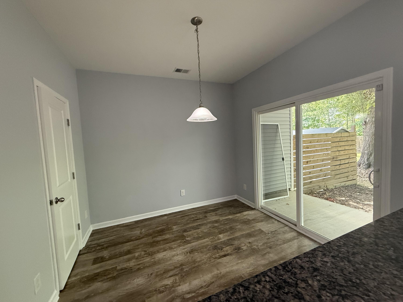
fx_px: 163
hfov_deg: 102.1
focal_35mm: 14
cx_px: 202
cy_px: 151
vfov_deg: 85.7
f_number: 2.2
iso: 640
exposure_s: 1/120
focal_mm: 2.22
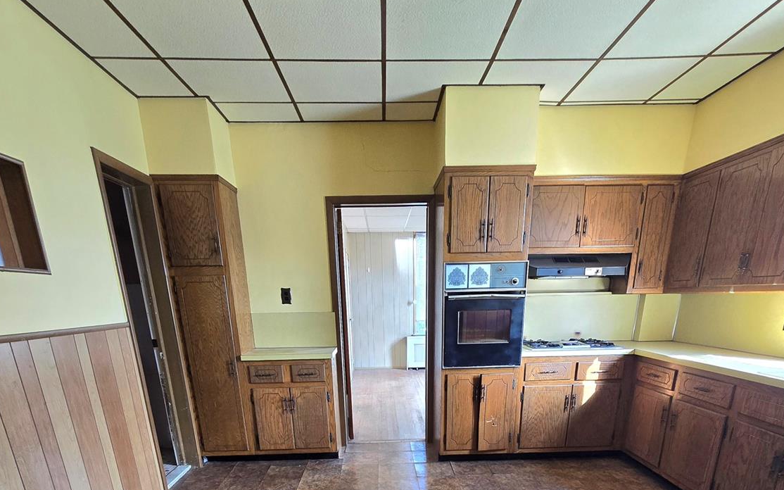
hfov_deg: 88.0
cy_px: 489
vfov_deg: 50.4
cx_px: 388
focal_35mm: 19
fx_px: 406
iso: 200
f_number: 2.2
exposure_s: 1/60.2
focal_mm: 2.2
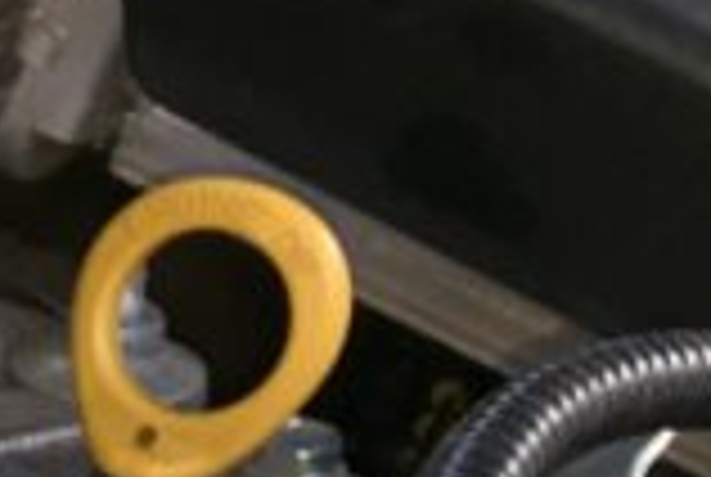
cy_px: 1156
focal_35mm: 195
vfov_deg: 6.7
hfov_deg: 8.7
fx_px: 3858
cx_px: -1404
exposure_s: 1/68
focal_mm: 4.15
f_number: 2.2
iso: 32
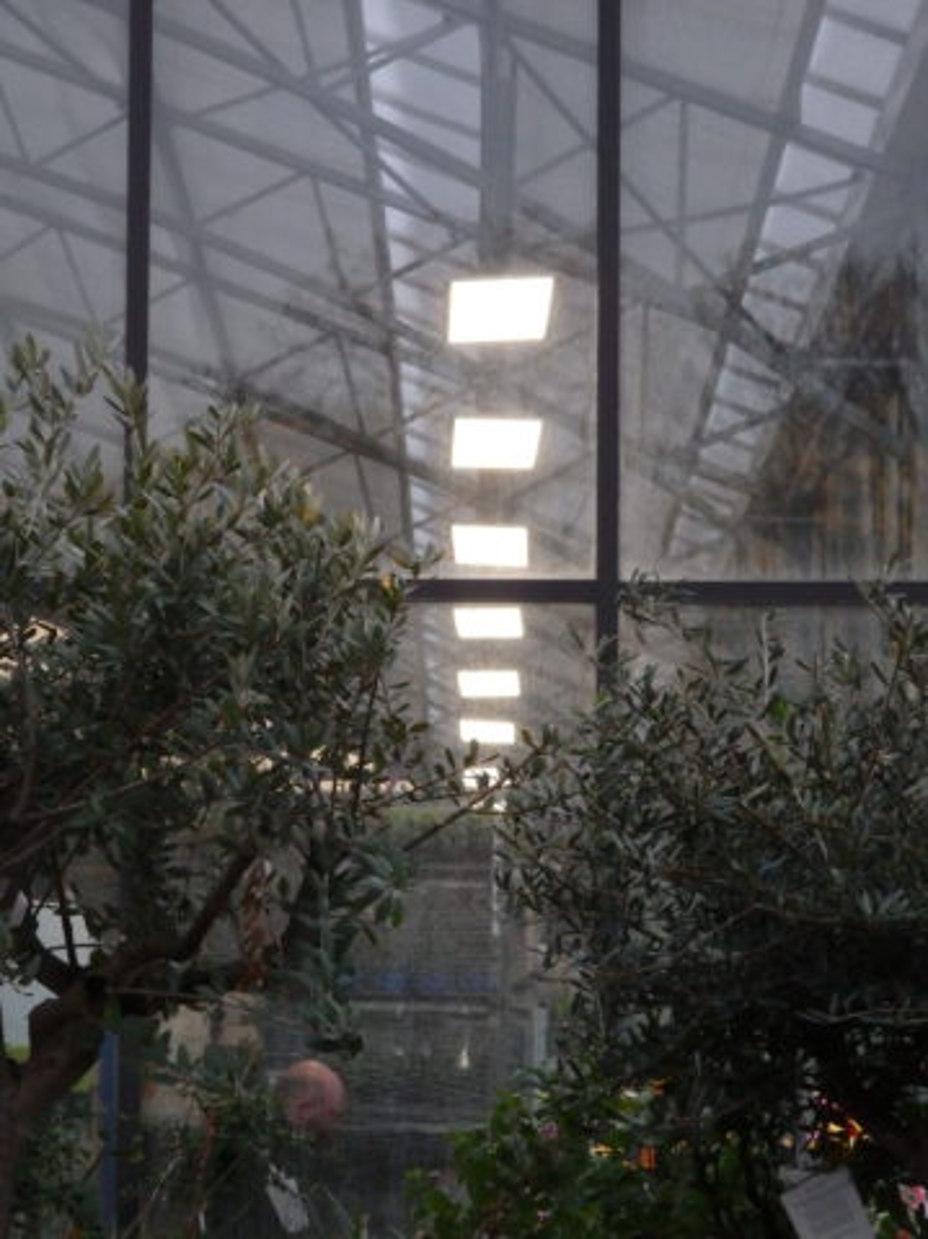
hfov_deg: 8.8
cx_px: 464
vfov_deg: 11.7
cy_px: 620
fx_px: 6044
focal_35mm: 169
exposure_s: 1/125
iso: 1250
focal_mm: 30.2
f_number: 5.7
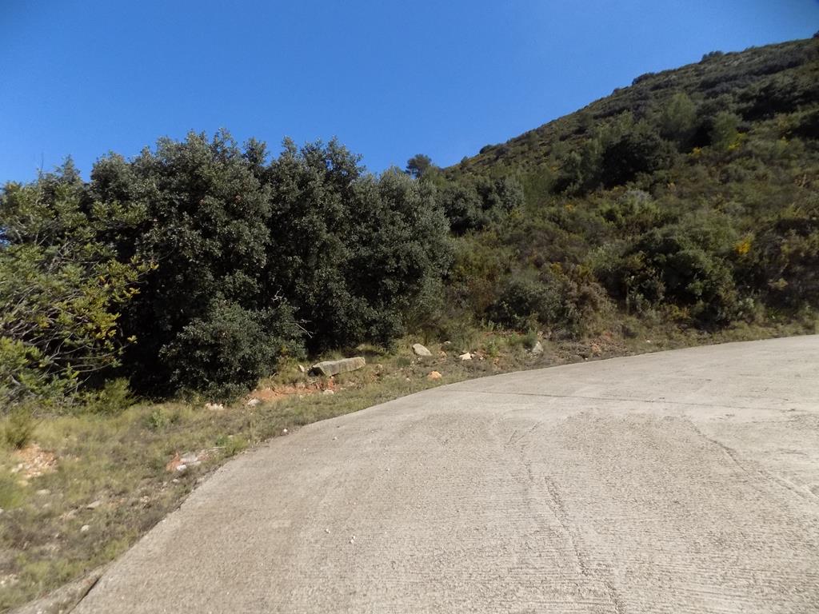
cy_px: 307
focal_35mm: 23
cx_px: 410
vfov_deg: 58.9
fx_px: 544
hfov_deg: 73.9
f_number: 9.9
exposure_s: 1/320
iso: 200
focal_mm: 4
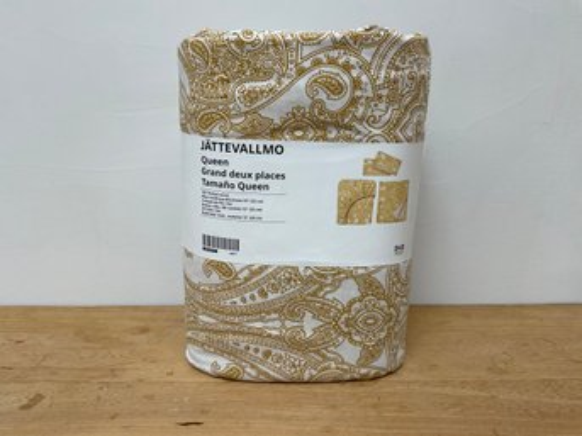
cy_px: 218
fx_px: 487
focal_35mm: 29
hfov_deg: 61.7
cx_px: 291
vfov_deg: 48.2
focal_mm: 3
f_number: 1.8
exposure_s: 1/120
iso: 64
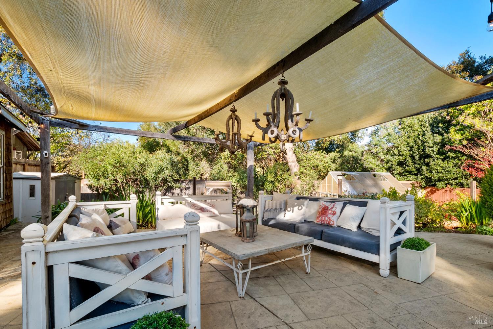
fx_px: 205
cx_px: 246
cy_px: 164
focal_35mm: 15
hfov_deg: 100.4
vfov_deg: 77.3
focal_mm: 10
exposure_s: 1/40
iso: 200
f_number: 8
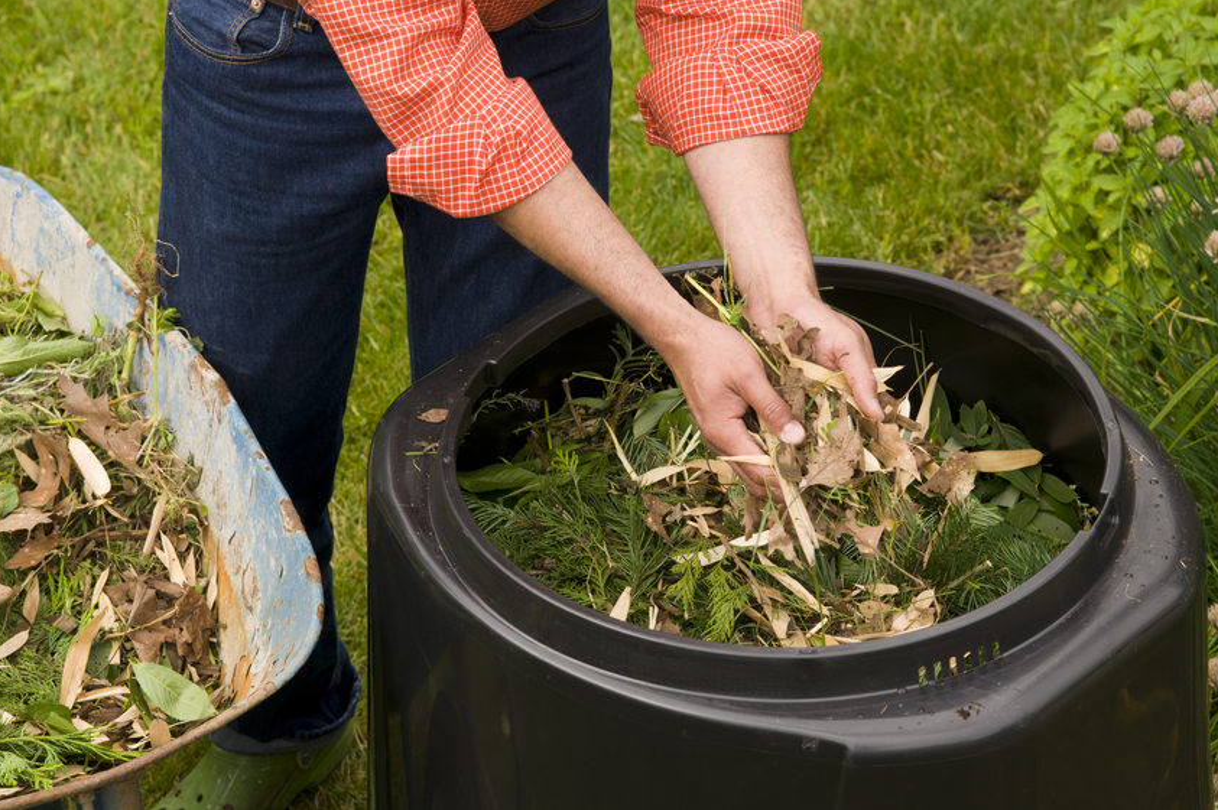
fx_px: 4396
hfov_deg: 15.8
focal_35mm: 130
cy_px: 404
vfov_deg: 10.5
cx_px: 608
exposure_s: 1/200
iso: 200
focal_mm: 86
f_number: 7.1
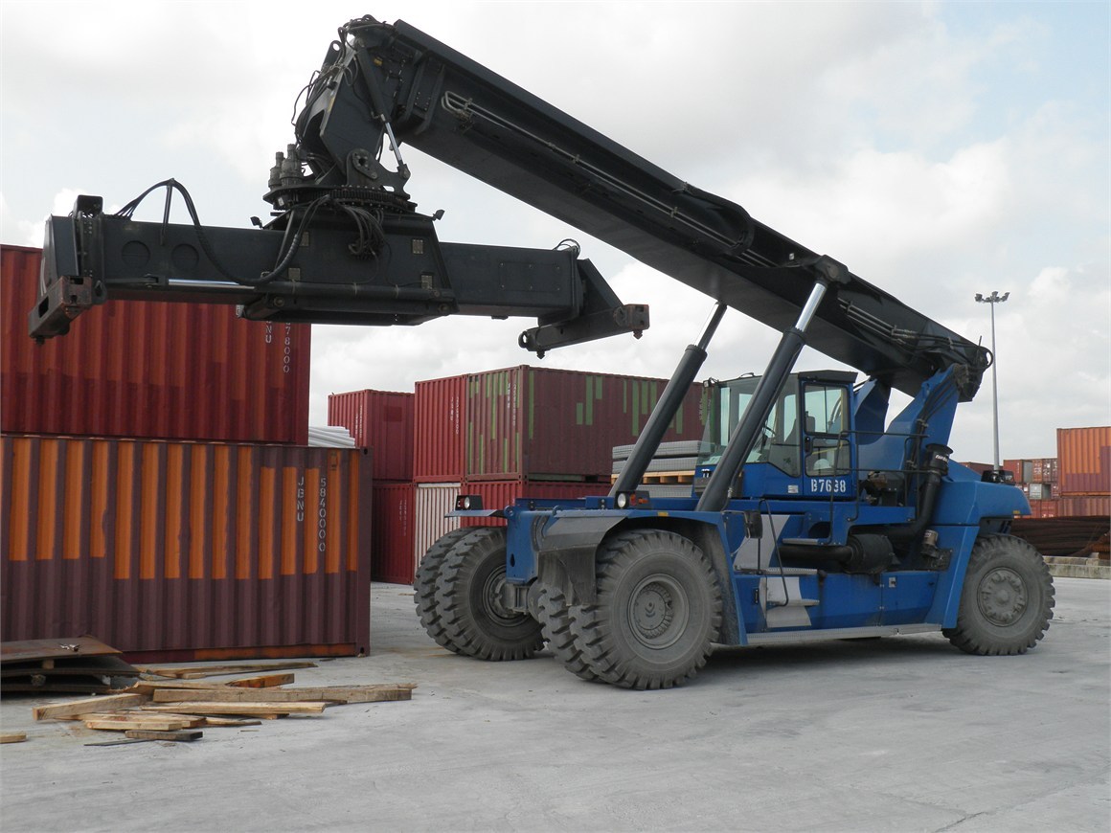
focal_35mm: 41
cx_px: 556
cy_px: 416
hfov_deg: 45.8
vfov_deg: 35.1
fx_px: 1316
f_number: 10
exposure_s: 1/80
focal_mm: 7.3
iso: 100
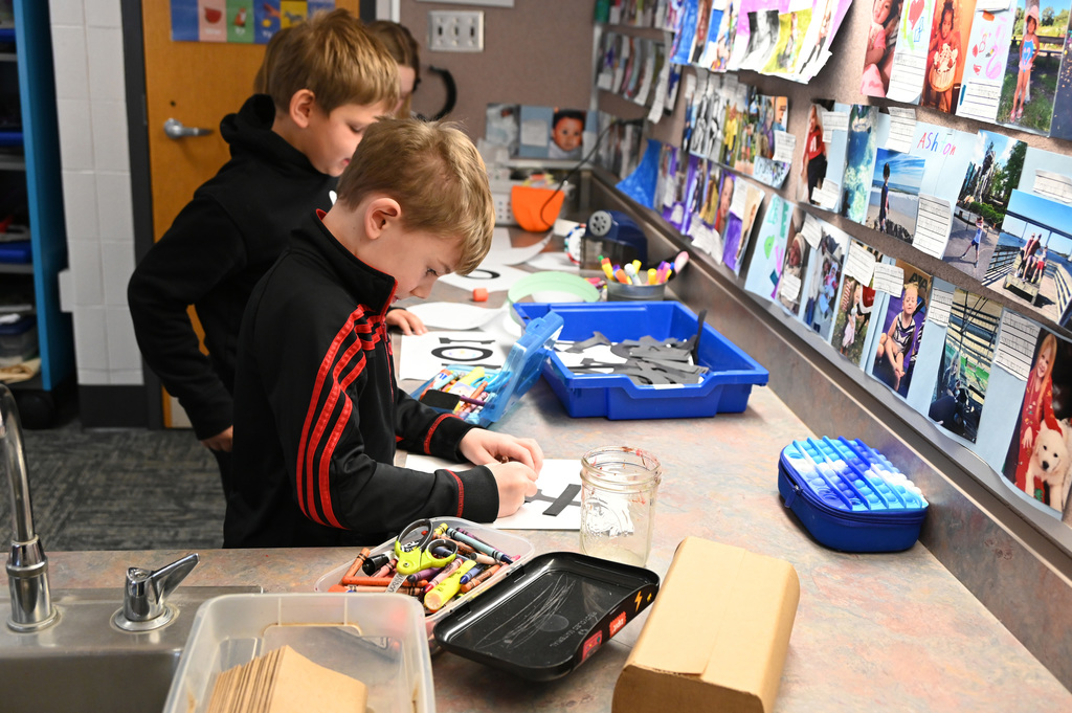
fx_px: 1131
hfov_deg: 50.7
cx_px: 536
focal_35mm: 38
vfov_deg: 35.0
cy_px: 356
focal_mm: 38
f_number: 5
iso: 2800
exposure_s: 1/125
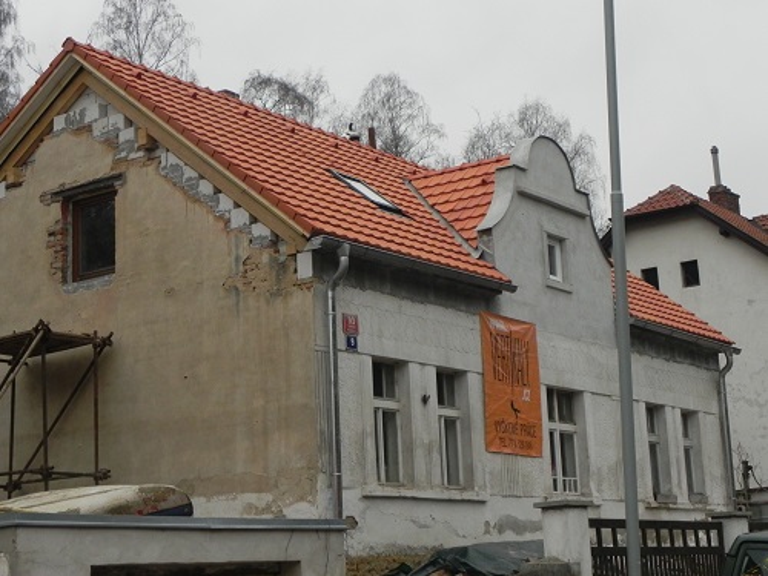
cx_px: 384
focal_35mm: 66
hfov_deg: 29.4
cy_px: 288
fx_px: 1464
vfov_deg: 22.3
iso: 400
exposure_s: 1/84.4
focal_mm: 11.8
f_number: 3.5
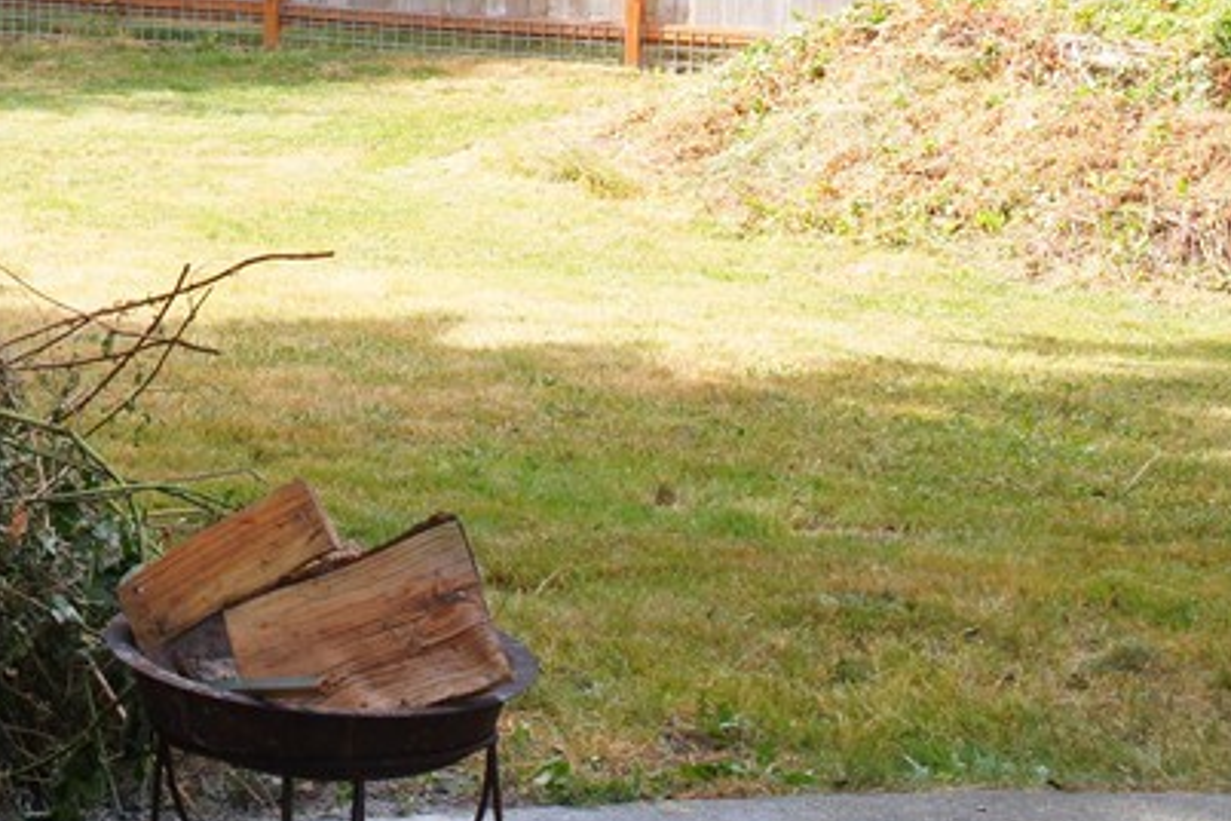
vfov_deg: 12.3
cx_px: 81
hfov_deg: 18.3
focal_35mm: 109
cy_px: -86
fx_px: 3739
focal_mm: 27
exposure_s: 1/160
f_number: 8
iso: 200
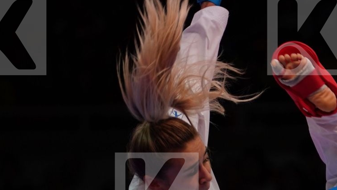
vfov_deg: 2.3
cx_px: 309
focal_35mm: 528
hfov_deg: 4.1
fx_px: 4718
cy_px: 194
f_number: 2.8
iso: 320
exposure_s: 1/1000
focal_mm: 140
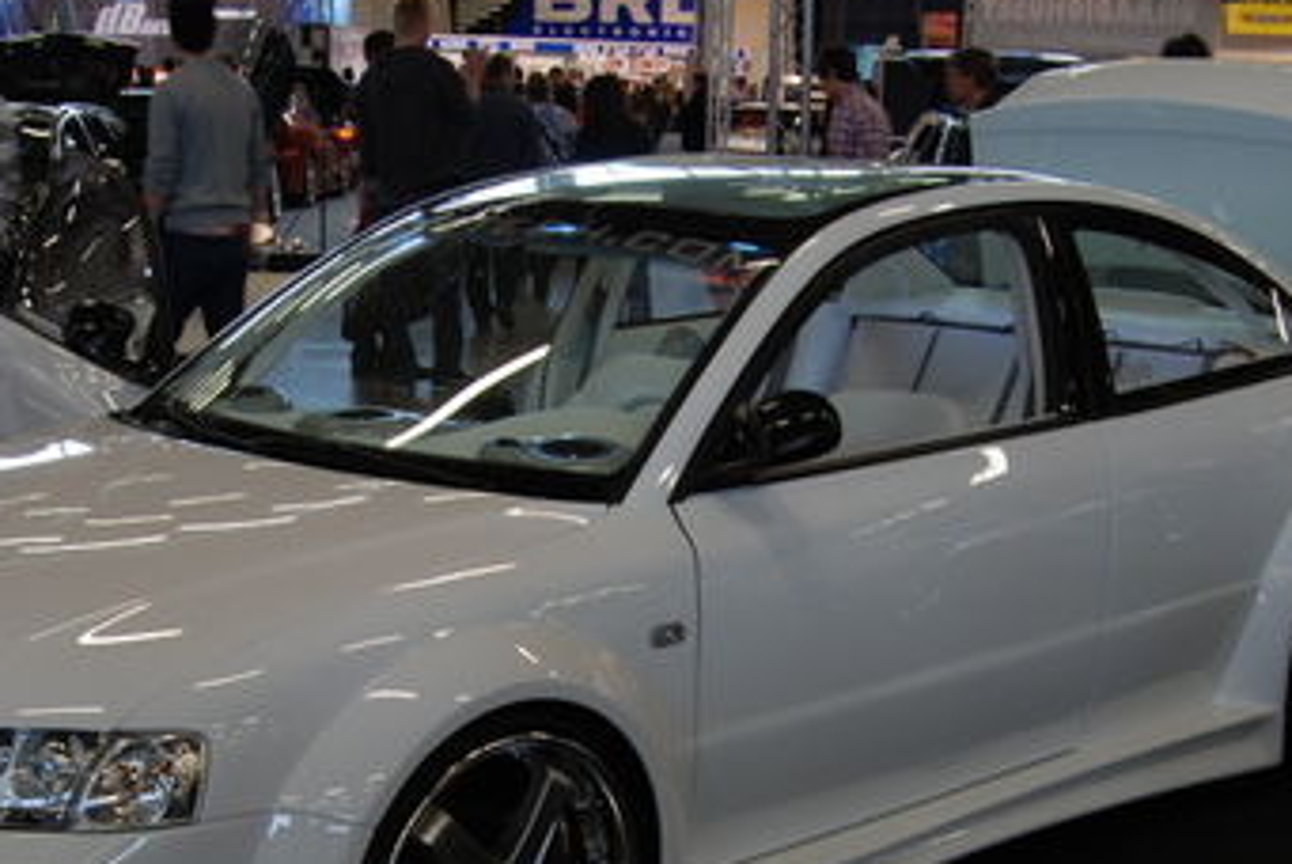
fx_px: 2227
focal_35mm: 62
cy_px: 693
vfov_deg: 21.7
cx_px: 546
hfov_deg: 32.3
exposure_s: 1/20
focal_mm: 22
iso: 200
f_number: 6.3
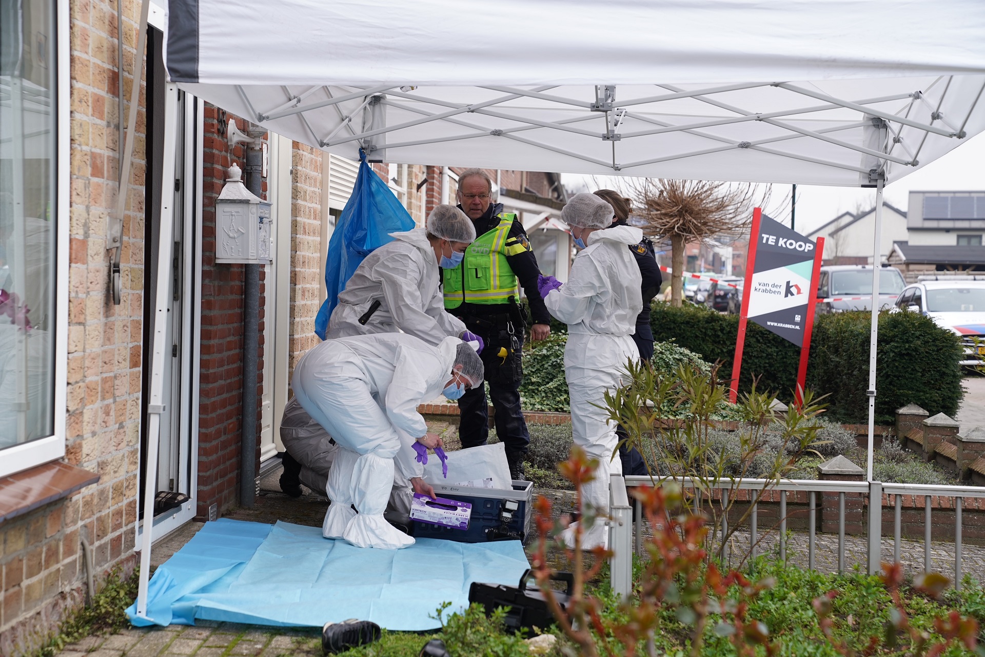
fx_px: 1915
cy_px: 328
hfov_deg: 28.8
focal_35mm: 70
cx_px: 492
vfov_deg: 19.5
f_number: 4
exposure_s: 1/250
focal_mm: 70
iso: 125
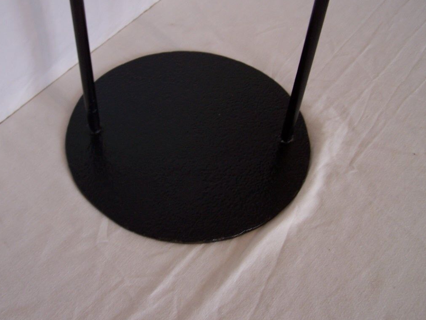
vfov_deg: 32.2
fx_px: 554
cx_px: 185
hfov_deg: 42.0
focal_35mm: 45
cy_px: 147
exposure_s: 1/30
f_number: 2.8
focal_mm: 6.3
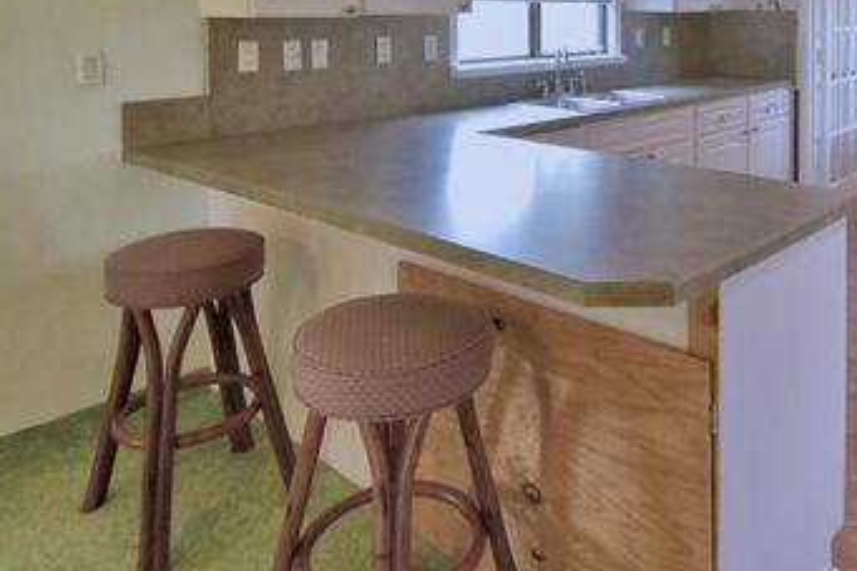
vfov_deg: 38.7
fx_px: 738
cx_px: 584
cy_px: 34
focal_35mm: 31
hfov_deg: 58.7
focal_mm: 10
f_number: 4.5
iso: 400
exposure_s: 1/50
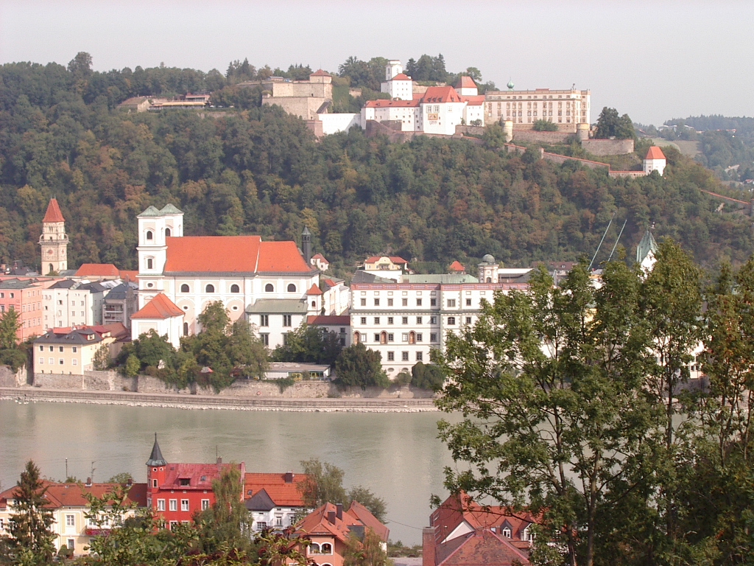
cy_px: 283
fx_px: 1655
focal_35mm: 76
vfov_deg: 19.4
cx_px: 377
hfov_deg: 25.7
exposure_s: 1/160
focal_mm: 11.5
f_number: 6.9
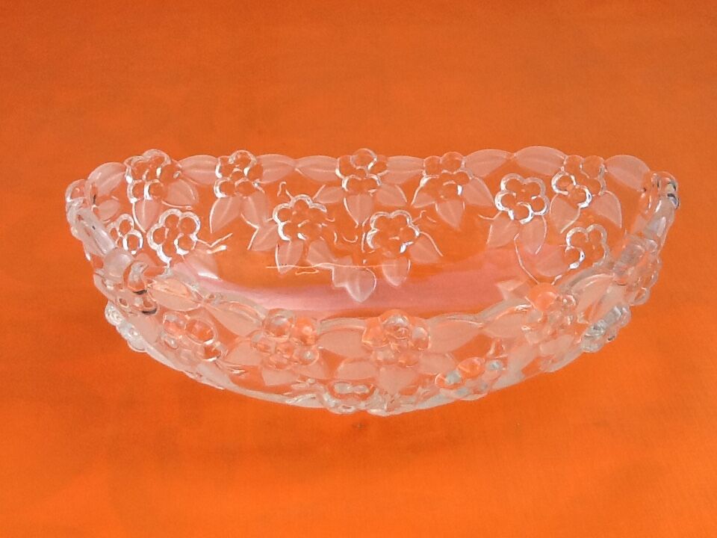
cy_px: 269
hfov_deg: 42.9
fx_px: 911
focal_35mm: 44
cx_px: 358
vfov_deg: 32.9
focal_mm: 2.03
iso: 40
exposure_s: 1/387
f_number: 2.4
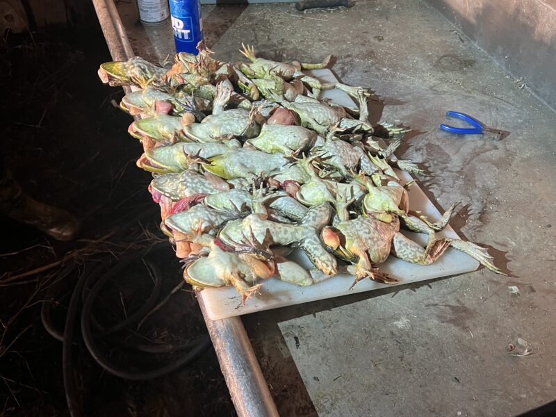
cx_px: 278
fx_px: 418
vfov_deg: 53.1
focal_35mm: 26
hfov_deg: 67.3
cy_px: 208
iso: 200
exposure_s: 1/60
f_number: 1.5
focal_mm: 5.7
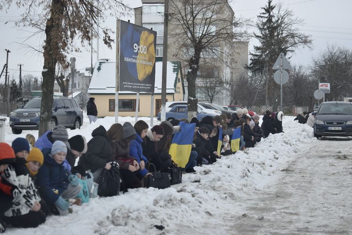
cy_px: 118
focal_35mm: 82
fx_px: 807
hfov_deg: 24.6
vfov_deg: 16.6
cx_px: 176
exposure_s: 1/125
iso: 100
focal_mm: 55
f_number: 5.6
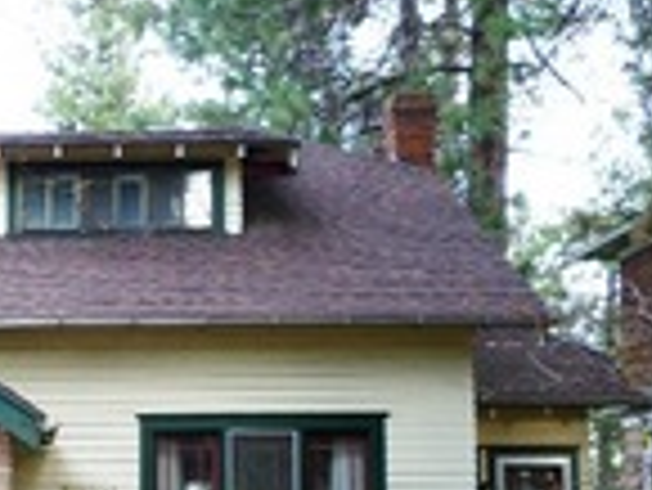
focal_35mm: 69
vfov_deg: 20.9
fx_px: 1301
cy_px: 441
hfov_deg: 26.1
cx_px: -54
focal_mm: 5.2
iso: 80
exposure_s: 1/30
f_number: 3.3
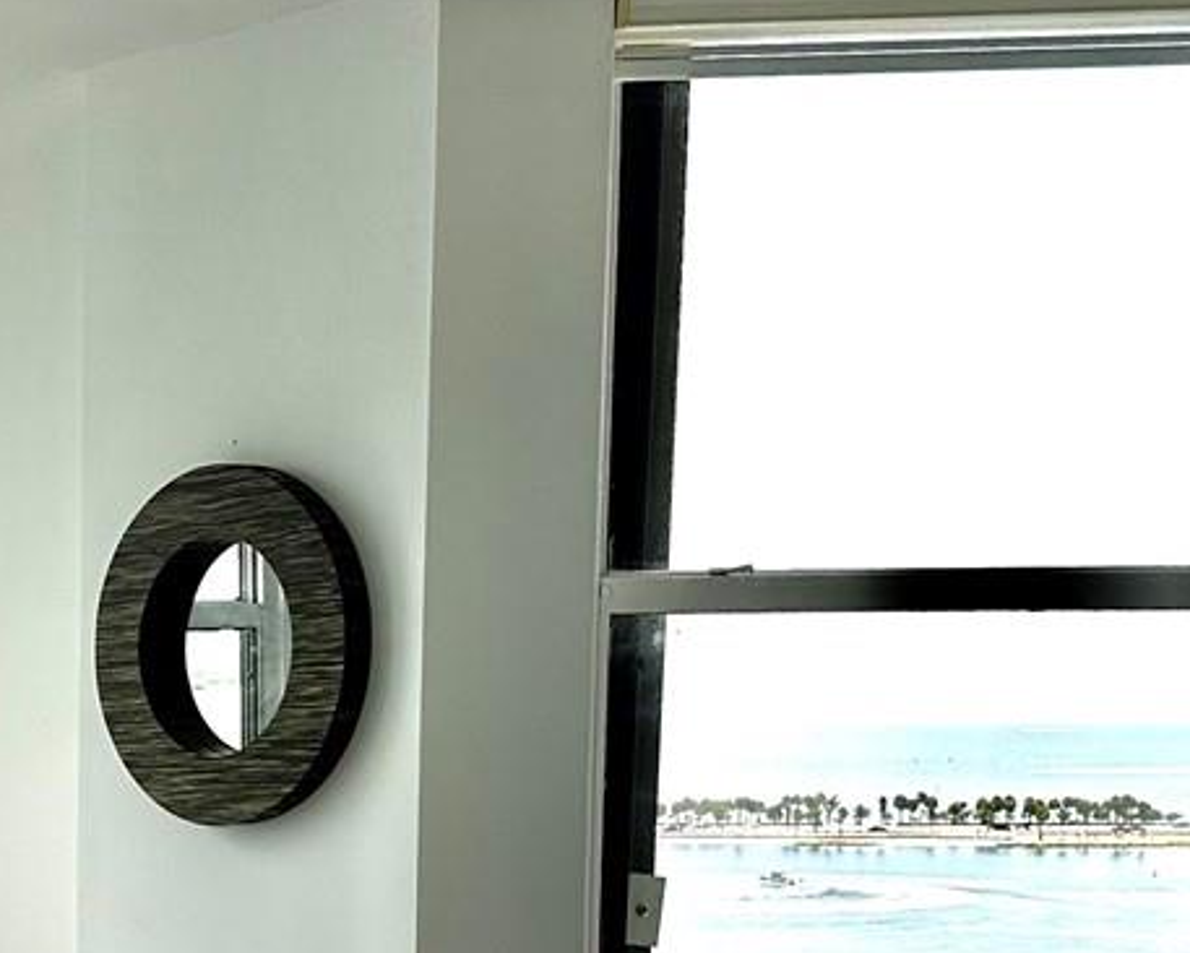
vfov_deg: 18.2
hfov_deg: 21.5
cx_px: -260
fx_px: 2889
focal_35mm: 82
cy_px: 961
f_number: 1.78
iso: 80
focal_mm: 6.86
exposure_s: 1/1562
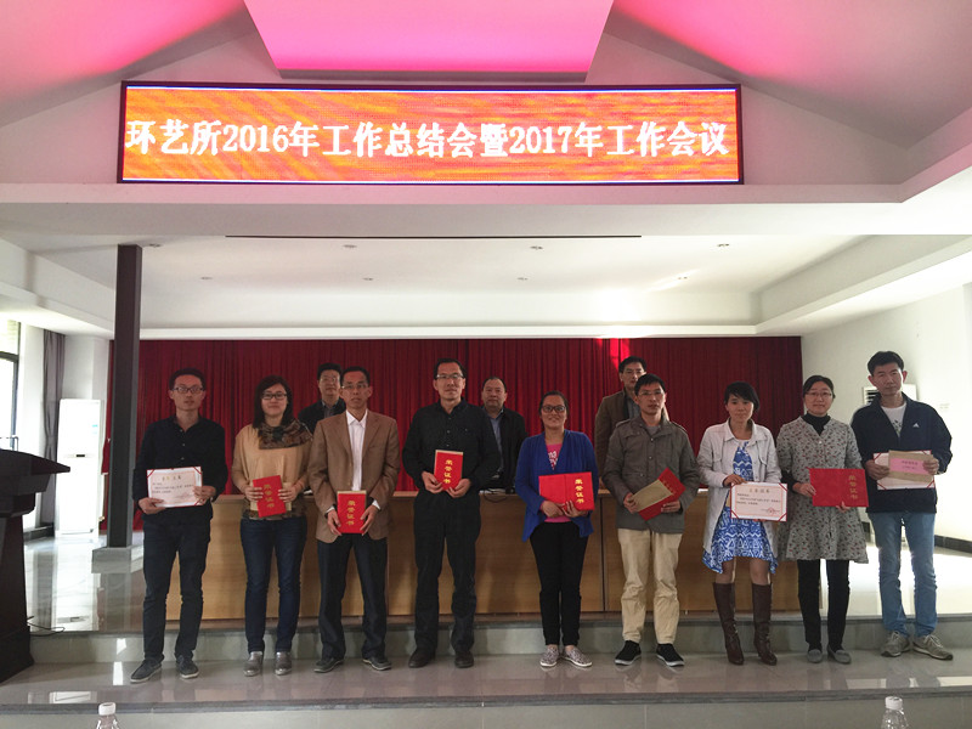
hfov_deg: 61.7
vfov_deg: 48.2
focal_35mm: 29
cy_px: 364
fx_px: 814
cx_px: 486
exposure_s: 1/17
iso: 40
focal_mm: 4.15
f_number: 2.2
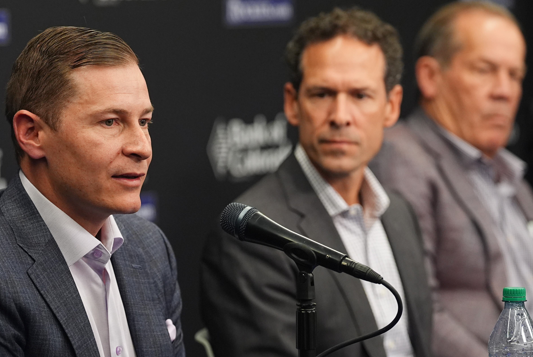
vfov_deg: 6.8
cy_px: 179
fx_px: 2978
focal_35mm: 201
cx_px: 271
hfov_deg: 10.2
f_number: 3.2
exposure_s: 1/500
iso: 2000
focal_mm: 128
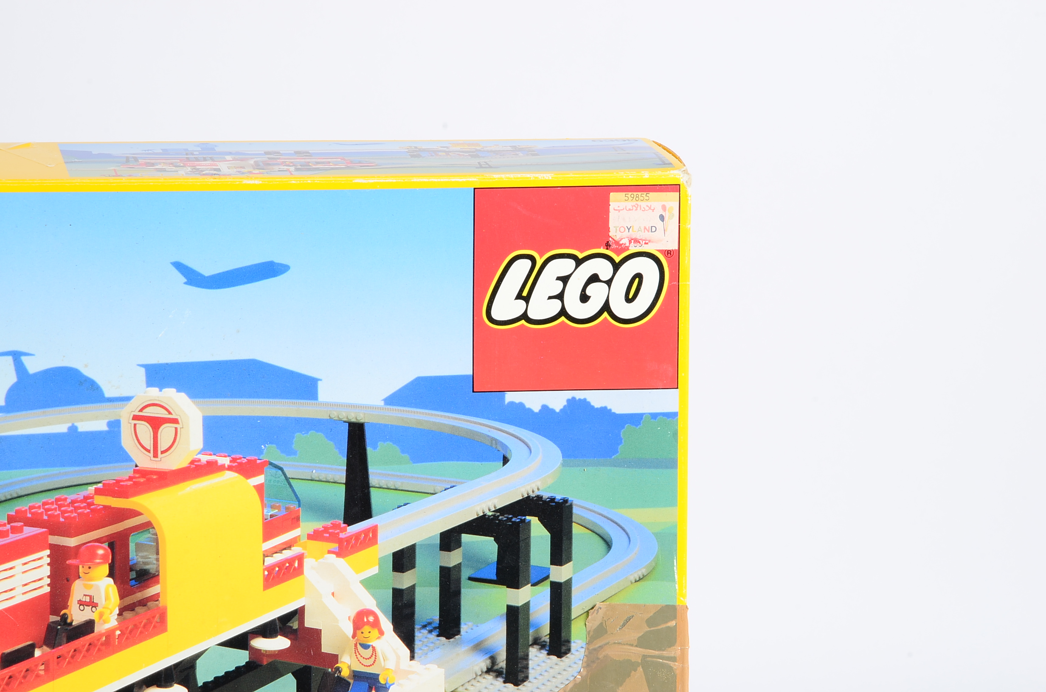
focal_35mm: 158
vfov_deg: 8.7
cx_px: 523
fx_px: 4567
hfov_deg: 13.1
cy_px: 346
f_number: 16
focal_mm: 105
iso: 160
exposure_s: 1/125
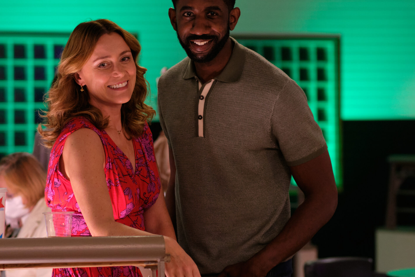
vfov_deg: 8.0
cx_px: 184
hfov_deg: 11.9
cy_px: 123
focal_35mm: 172
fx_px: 1983
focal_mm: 85
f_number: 3.2
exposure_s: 1/125
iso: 3200
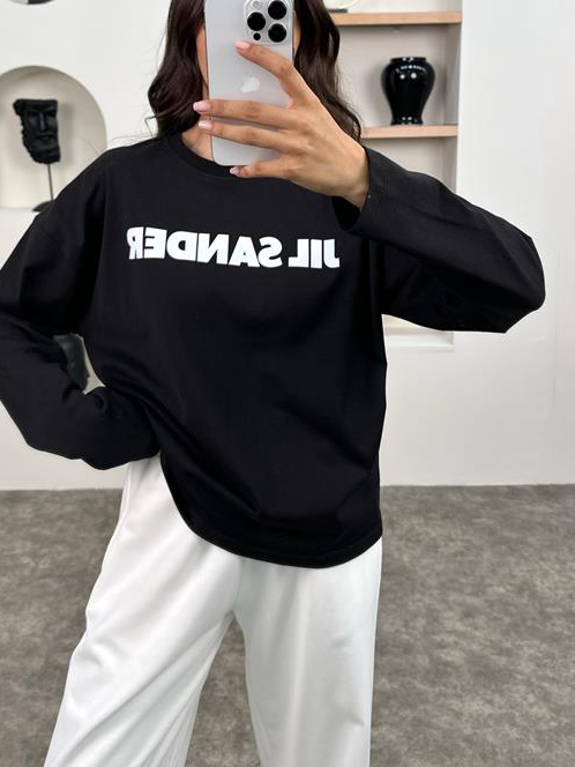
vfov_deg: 52.8
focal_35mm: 34
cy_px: 247
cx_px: 262
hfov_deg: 41.8
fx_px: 753
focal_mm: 6.86
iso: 80
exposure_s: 1/344
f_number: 1.78
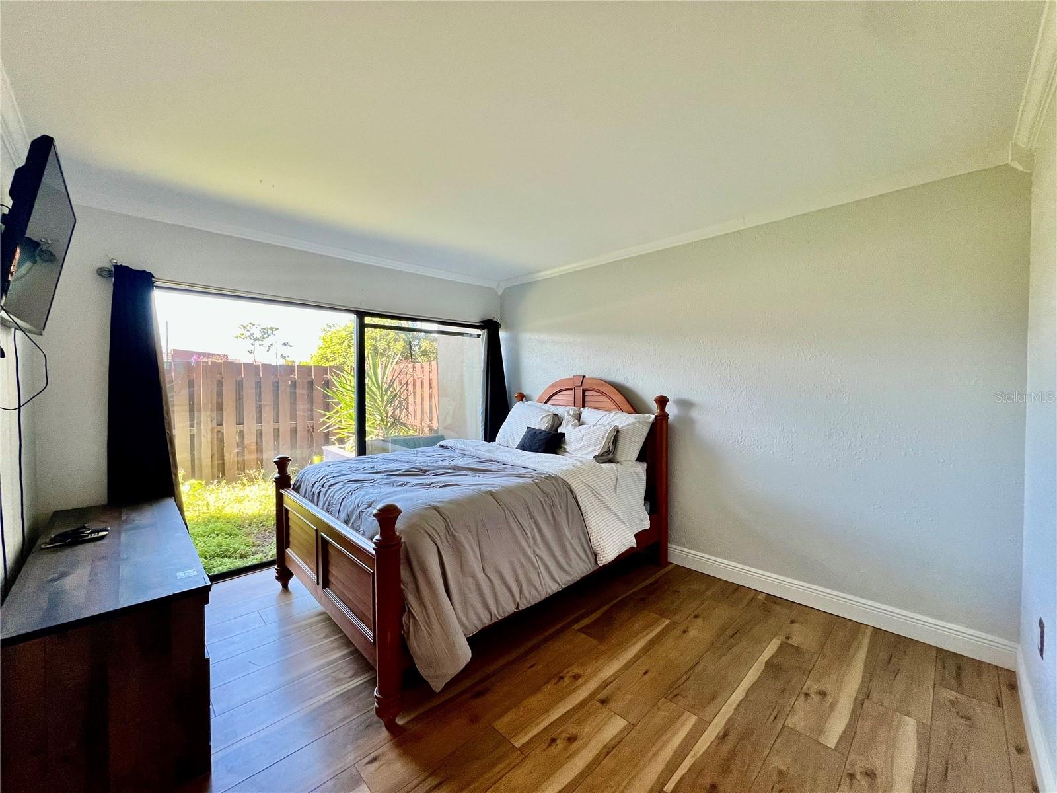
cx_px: 528
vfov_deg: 89.9
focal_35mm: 13
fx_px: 397
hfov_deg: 106.2
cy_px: 396
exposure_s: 1/120
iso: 100
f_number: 1.8
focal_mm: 1.57
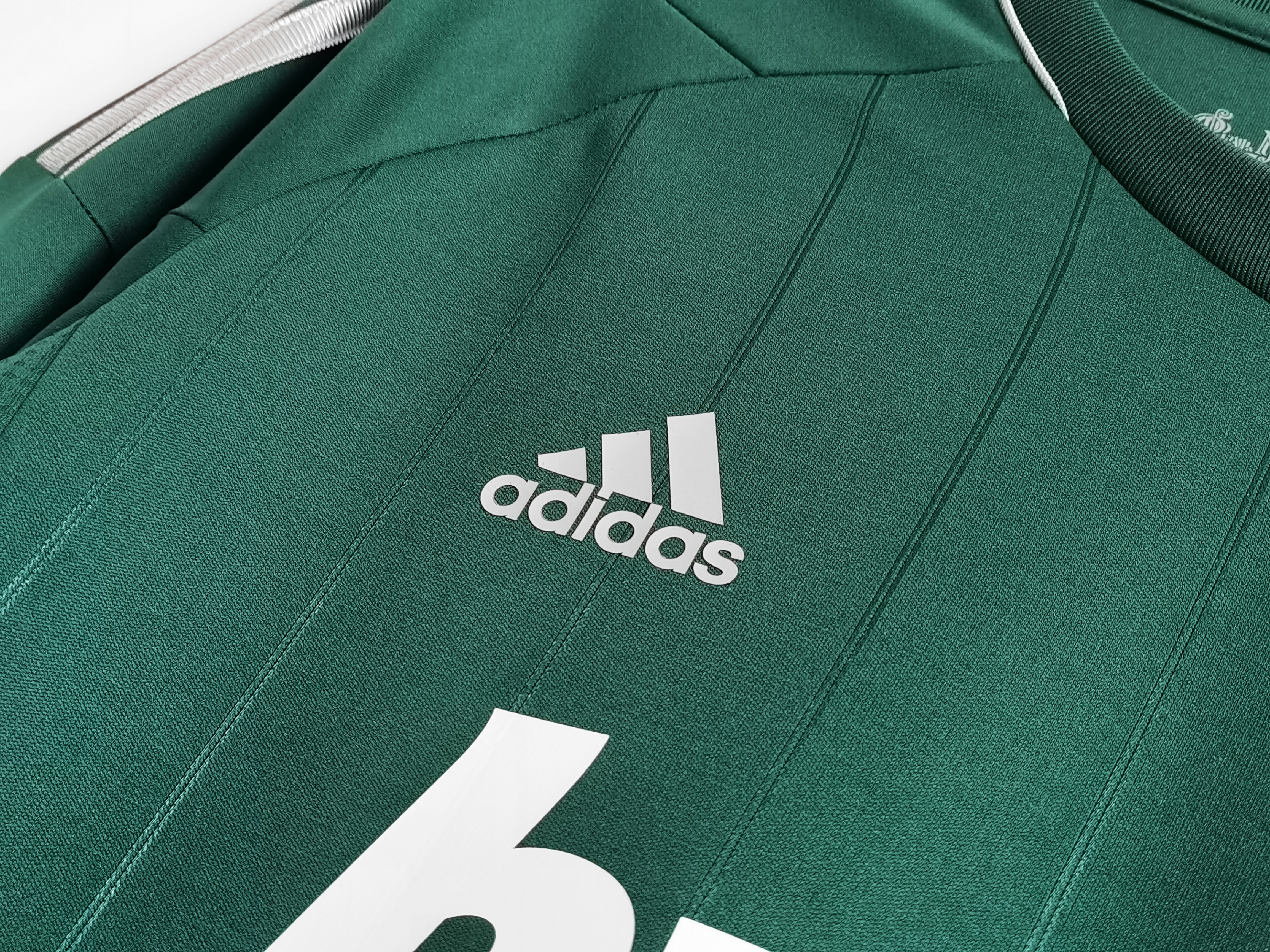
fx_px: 1724
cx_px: 635
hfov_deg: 40.4
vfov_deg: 30.9
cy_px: 476
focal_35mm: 47
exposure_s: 1/33.3
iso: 250
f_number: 1.8
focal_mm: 5.58
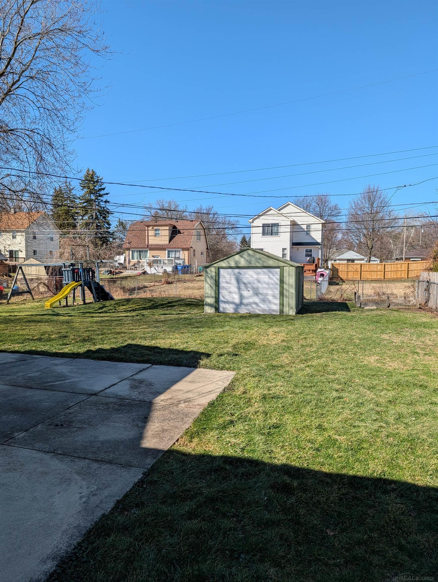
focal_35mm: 24
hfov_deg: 56.9
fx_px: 404
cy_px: 291
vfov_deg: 71.5
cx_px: 219
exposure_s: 1/1314
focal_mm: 6.9
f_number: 1.68
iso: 22
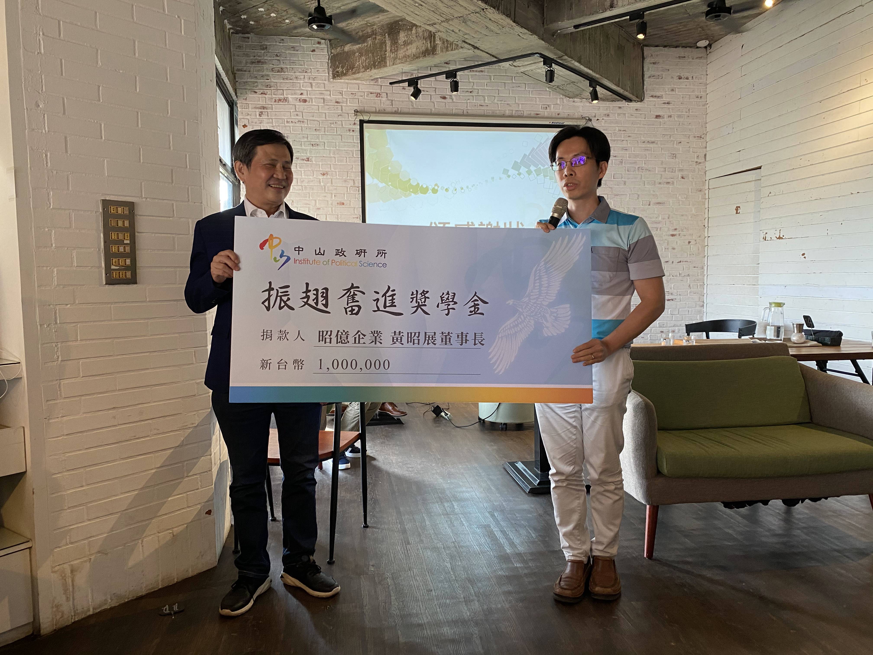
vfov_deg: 53.1
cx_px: 436
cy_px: 328
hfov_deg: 67.3
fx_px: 656
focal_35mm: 26
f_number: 1.8
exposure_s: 1/60
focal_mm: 4.25
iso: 100
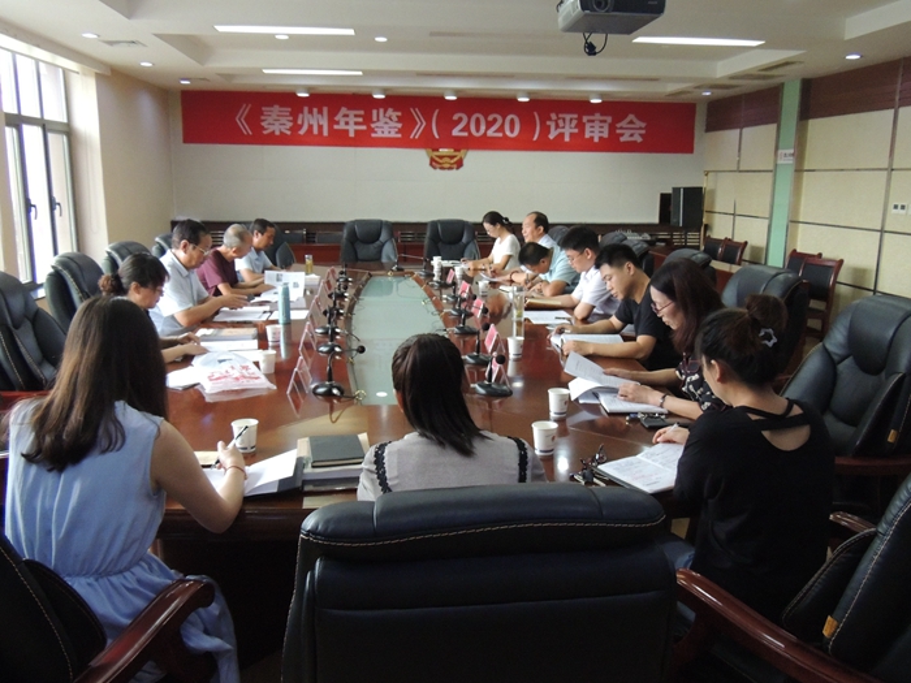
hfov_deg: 60.0
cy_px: 342
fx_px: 790
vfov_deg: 46.8
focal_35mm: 30
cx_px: 456
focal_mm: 5.3
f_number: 3.1
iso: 1100
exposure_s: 1/100
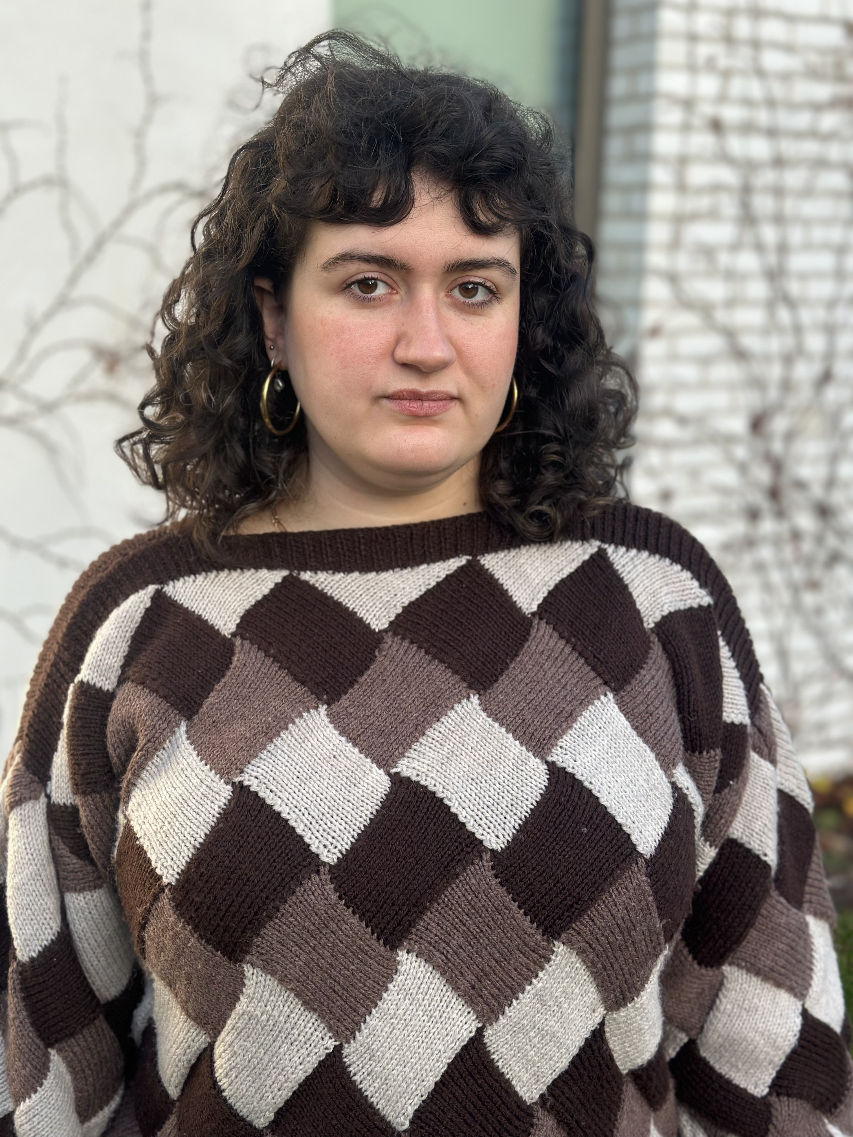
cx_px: 426
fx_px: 1577
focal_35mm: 48
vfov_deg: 39.7
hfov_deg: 30.3
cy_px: 568
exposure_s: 1/816
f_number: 1.78
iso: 80
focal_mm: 6.86
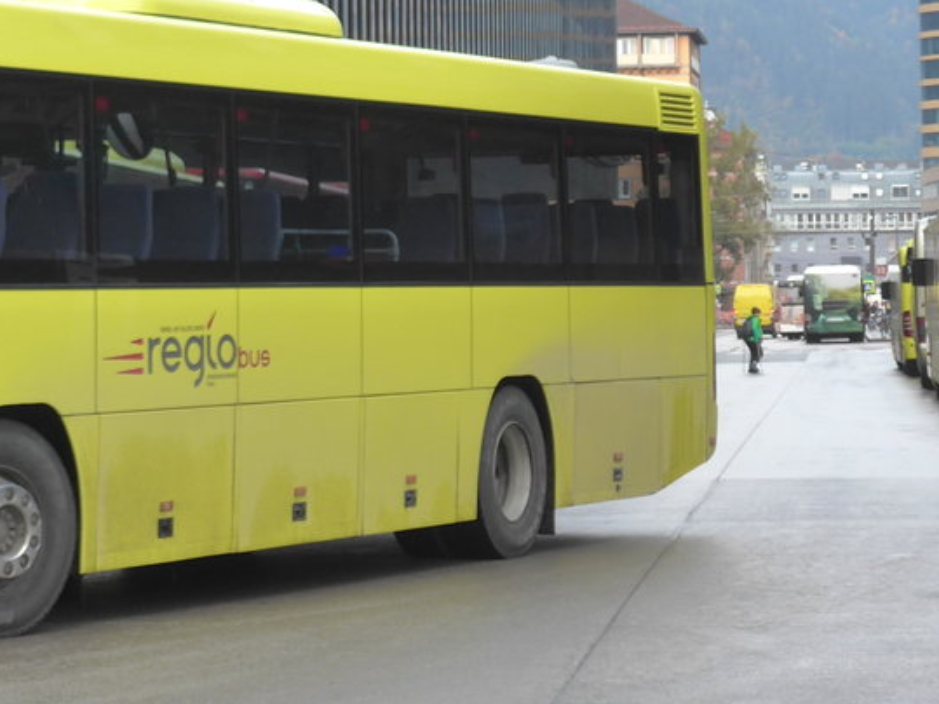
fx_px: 3743
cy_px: 99
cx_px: -78
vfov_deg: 10.7
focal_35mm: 138
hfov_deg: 14.0
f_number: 3.7
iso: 200
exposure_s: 1/320
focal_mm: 12.7
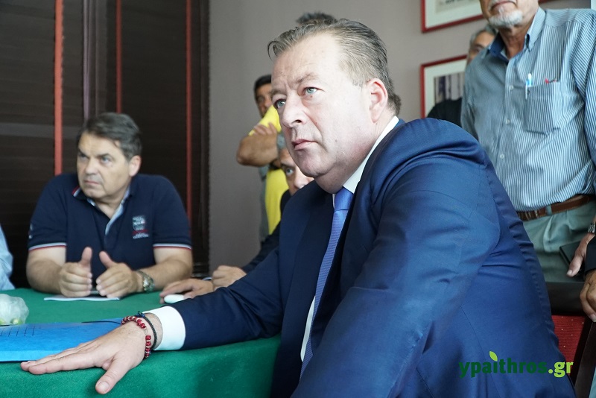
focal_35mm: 37
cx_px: 298
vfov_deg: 36.0
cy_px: 199
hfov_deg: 51.9
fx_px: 613
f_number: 4
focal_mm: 25
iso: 3200
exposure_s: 1/60
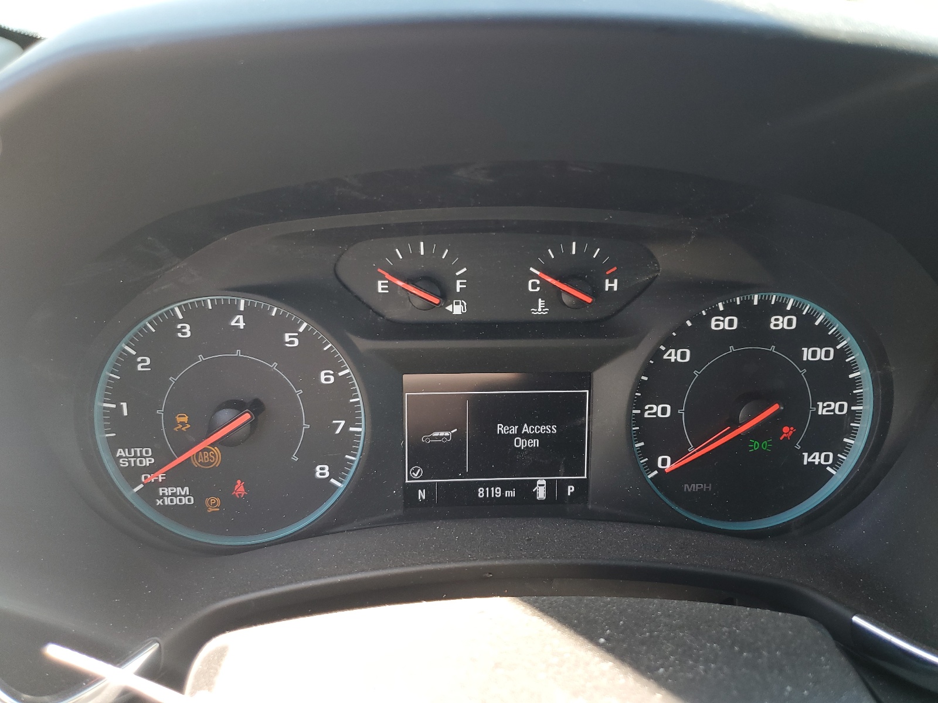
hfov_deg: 67.3
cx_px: 469
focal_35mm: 26
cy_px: 352
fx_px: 705
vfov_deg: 53.1
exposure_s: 1/120
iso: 57
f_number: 1.5
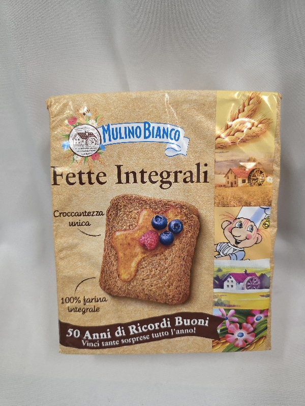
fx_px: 270
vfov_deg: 73.9
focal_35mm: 23
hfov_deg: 58.9
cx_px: 152
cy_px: 203
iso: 400
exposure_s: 1/101
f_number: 1.7
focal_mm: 6.3
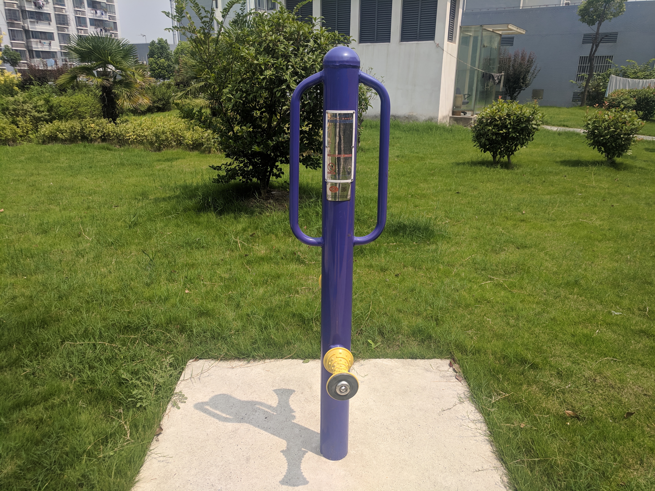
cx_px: 328
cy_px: 246
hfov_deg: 67.3
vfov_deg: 53.1
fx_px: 492
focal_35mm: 26
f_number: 2
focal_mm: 4.67
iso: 51
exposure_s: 1/1754
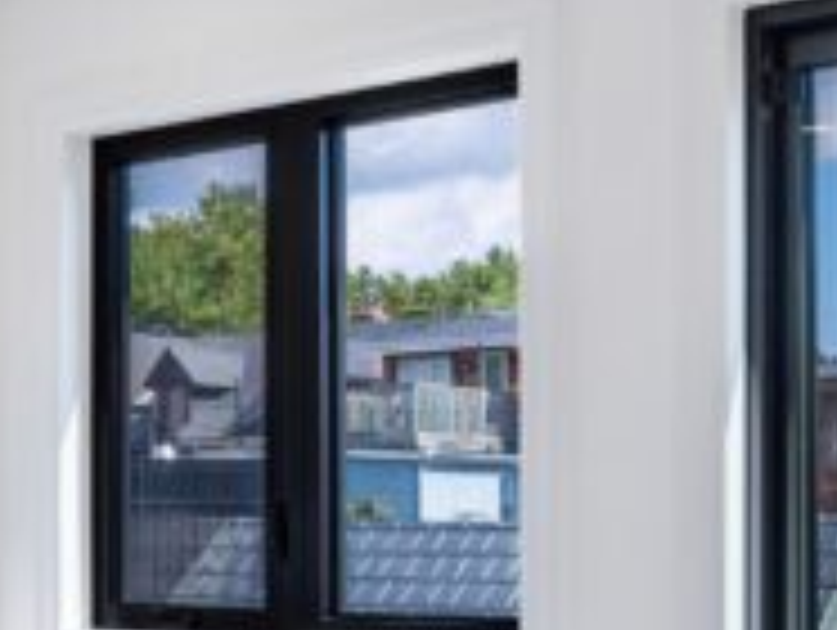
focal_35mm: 77
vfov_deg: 19.0
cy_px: 522
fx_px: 1864
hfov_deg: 24.5
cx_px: 58
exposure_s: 1/2500
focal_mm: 7
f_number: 4
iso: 200
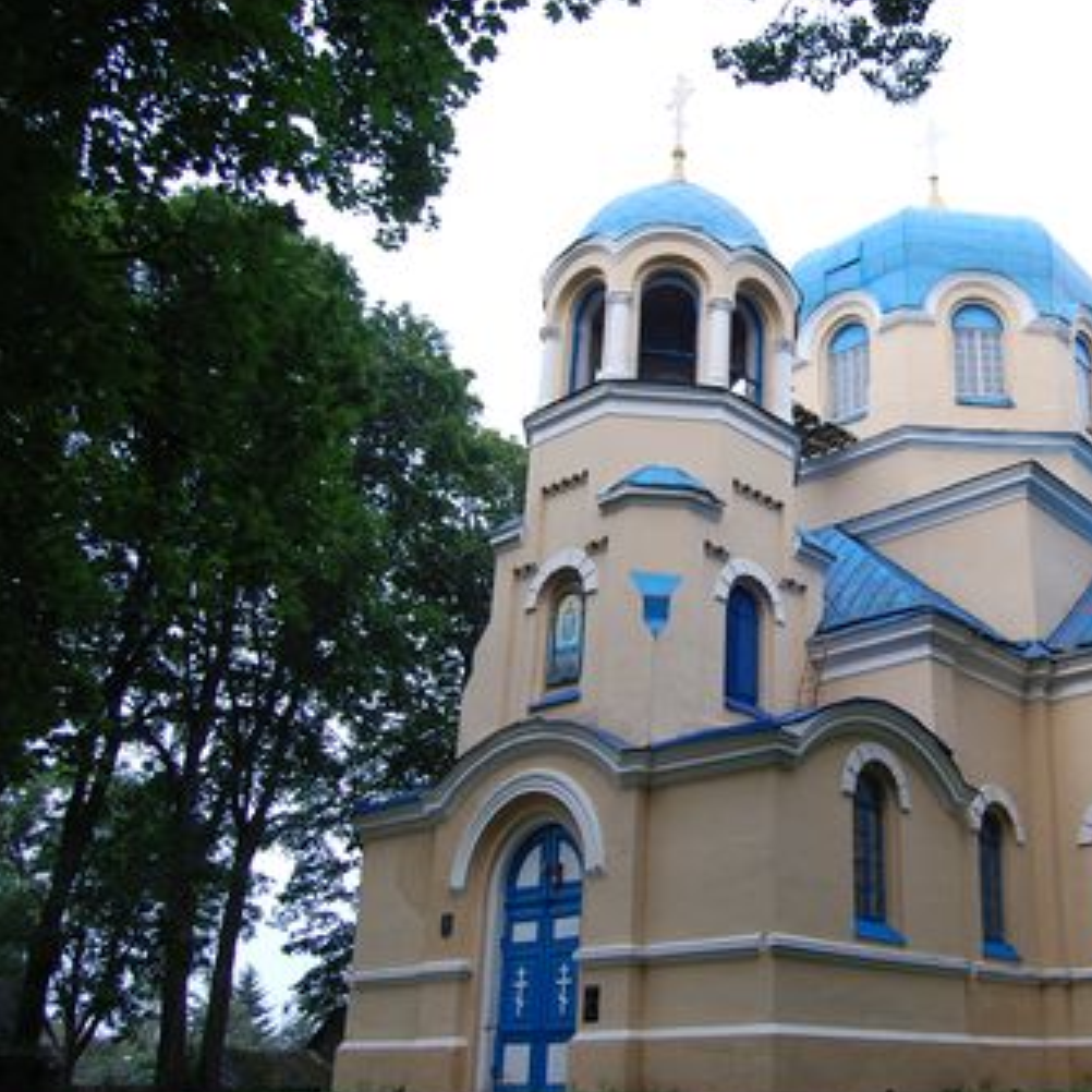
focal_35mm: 36
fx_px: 1285
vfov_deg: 46.0
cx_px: 829
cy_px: 557
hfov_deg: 44.4
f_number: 4.5
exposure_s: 1/80
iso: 200
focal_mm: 18
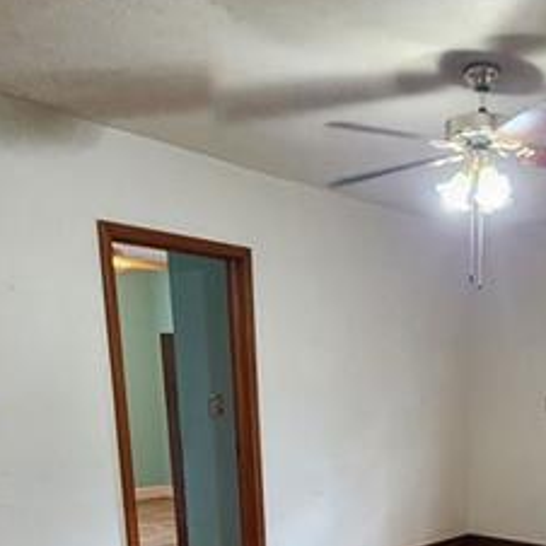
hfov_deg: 40.1
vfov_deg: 36.9
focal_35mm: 39
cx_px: 478
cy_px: 585
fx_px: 696
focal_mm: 2.2
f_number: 2.2
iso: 320
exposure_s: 1/30
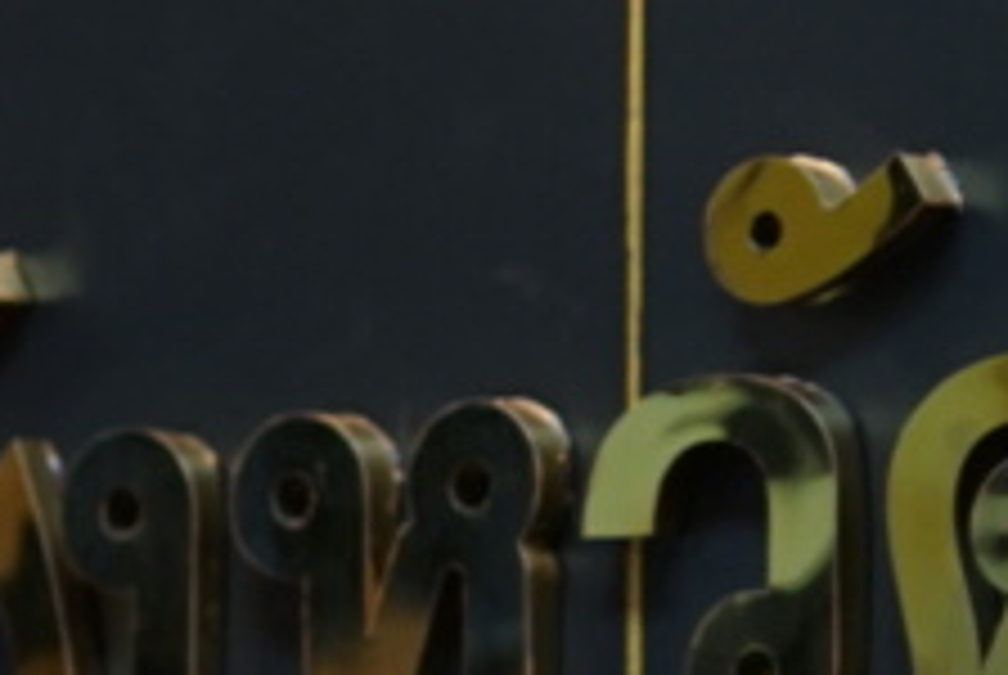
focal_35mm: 360
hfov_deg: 5.2
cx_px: -2552
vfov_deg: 3.8
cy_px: 1188
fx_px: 10093
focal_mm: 50
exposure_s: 1/80
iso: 400
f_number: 2.2
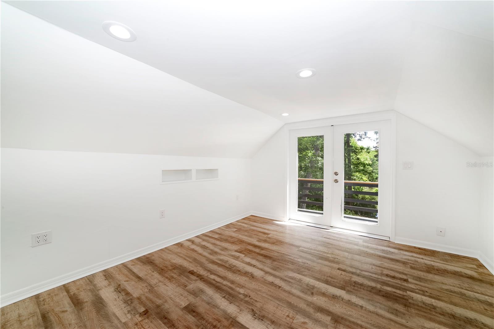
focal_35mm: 15
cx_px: 247
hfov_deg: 100.4
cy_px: 164
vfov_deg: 77.3
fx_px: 206
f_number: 13
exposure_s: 1/160
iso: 400
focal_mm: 15
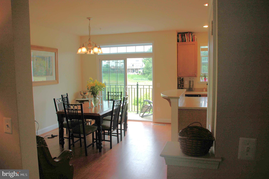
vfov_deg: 47.8
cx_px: 134
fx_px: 202
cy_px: 90
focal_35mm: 27
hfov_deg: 67.4
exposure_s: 1/100
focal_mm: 18
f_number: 5
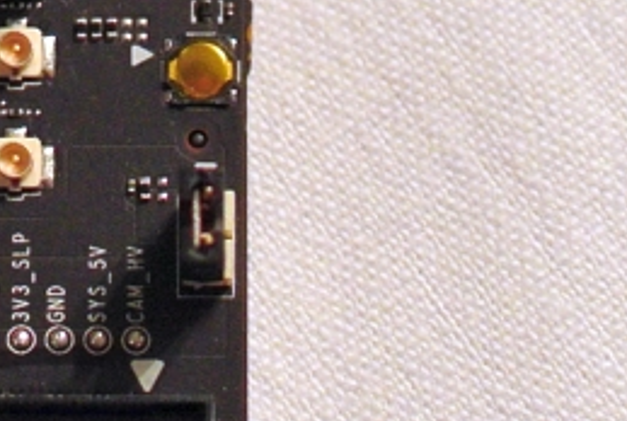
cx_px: -247
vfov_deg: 6.1
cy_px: -57
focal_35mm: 227
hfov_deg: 8.9
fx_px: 3963
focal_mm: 18.5
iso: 800
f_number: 2.2
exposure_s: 1/160
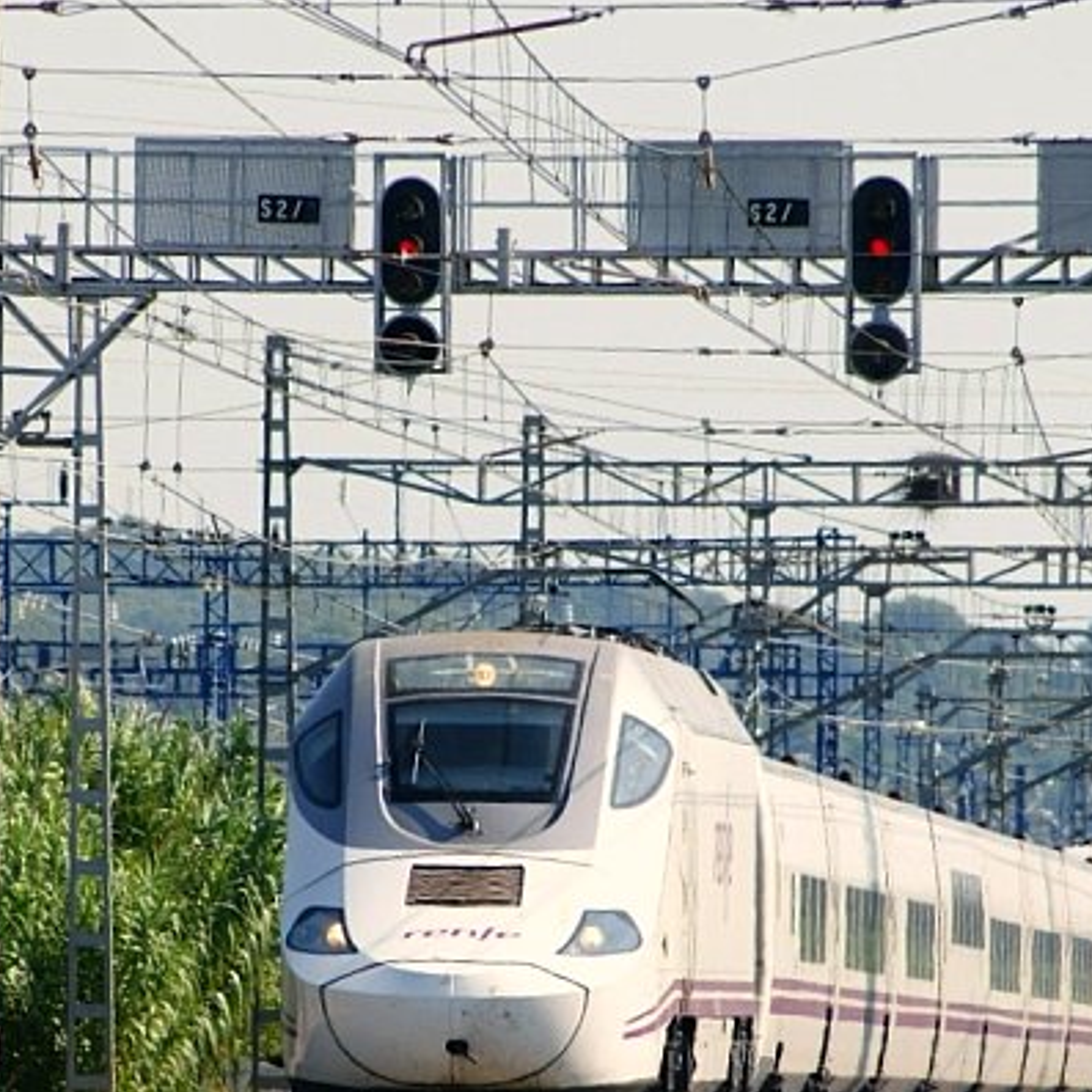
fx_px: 23484
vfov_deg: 2.7
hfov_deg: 2.7
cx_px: 506
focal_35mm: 658
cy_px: 822
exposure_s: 1/400
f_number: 6.3
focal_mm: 200
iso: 100
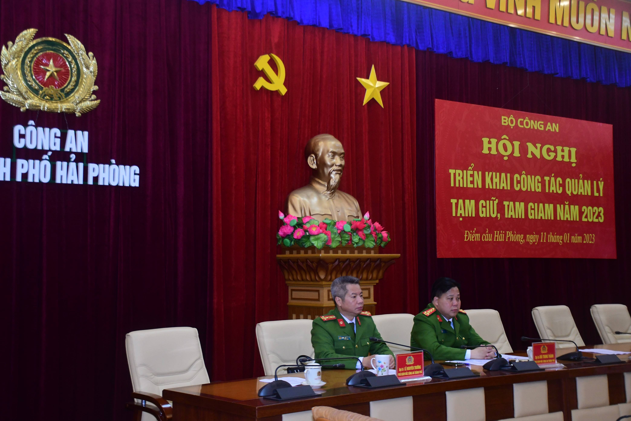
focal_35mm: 51
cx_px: 316
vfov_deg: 26.5
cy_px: 210
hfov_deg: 38.9
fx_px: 894
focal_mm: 34
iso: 2000
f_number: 4.2
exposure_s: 1/200
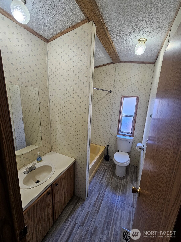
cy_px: 121
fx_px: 91
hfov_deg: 89.9
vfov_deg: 106.2
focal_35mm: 13
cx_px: 90
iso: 125
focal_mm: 2.2
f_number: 2.2
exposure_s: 1/60
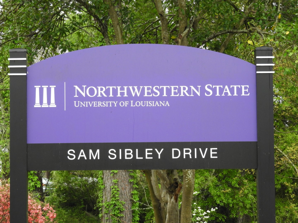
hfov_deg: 15.8
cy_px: 112
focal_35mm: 125
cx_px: 149
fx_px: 1076
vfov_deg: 11.9
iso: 320
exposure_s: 1/60
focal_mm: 22.4
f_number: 5
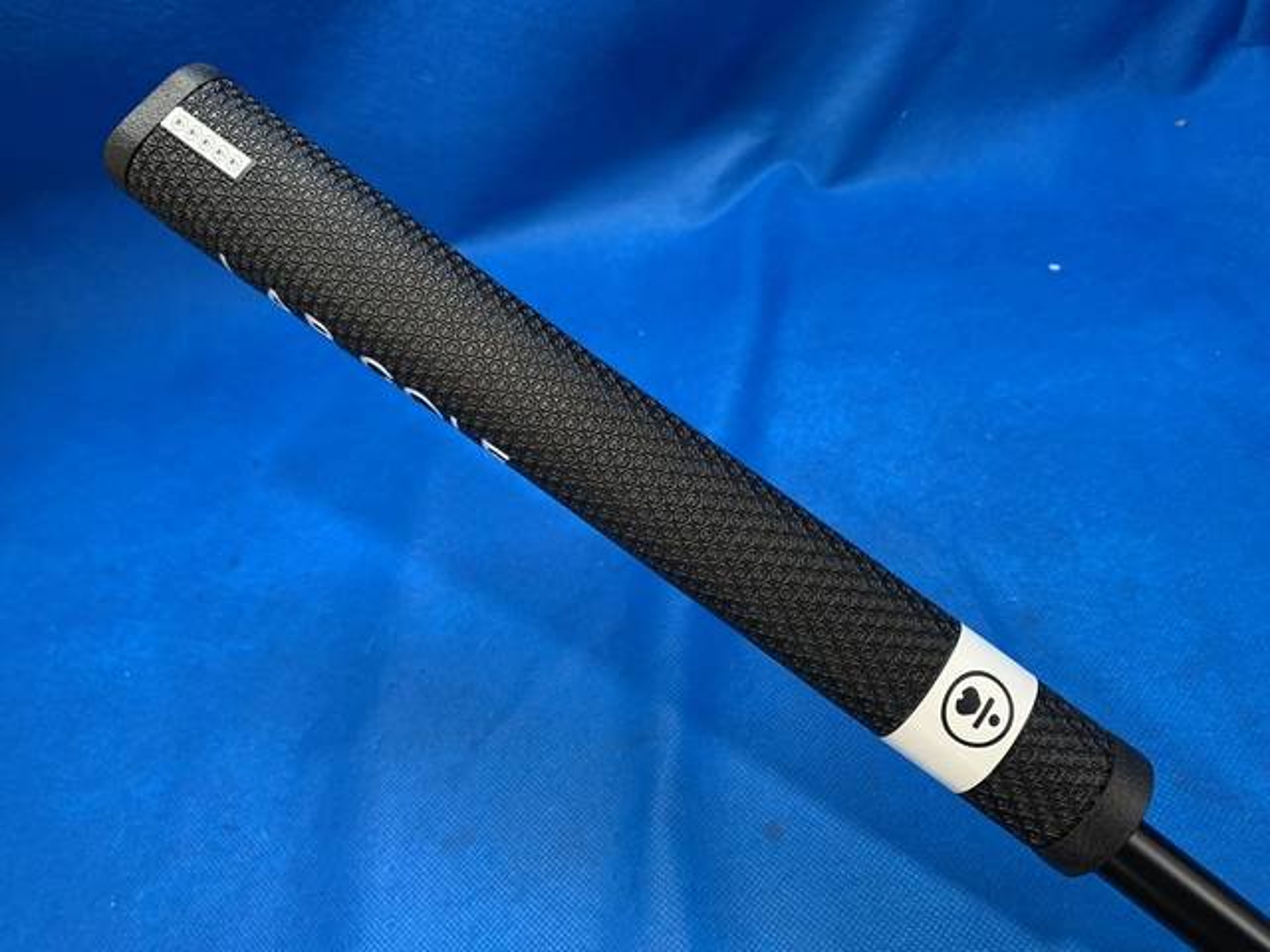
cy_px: 476
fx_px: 954
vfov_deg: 53.1
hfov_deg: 67.3
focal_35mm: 26
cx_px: 635
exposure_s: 1/60
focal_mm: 4.25
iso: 125
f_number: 1.8
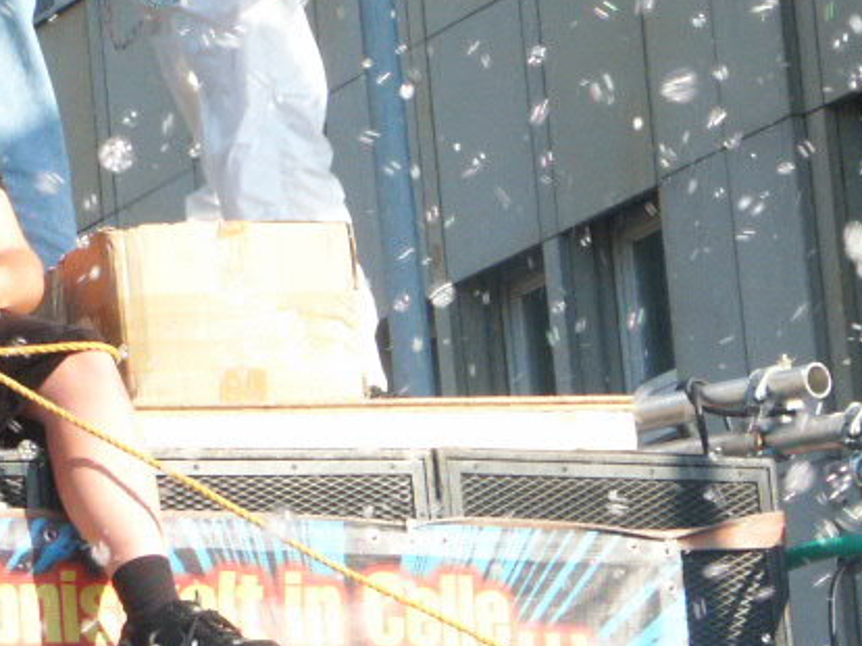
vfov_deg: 4.1
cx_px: -223
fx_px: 9009
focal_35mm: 362
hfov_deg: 5.4
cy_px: -63
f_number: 8
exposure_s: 1/125
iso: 100
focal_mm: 29.02
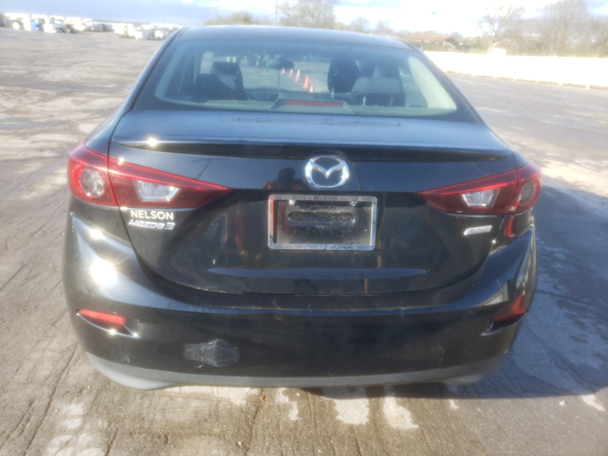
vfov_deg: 53.1
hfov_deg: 67.3
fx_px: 457
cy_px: 228
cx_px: 304
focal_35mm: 26
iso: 50
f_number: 1.5
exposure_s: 1/833
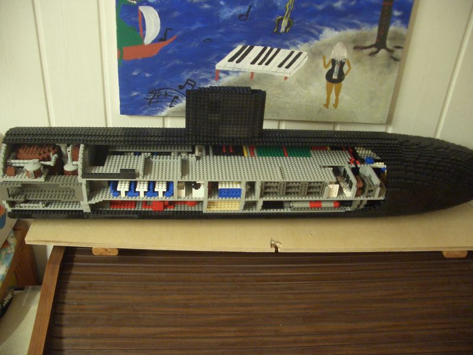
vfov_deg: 40.7
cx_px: 236
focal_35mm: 35
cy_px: 178
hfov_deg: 52.6
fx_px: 478
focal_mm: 5.8
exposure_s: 1/10
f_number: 2.6
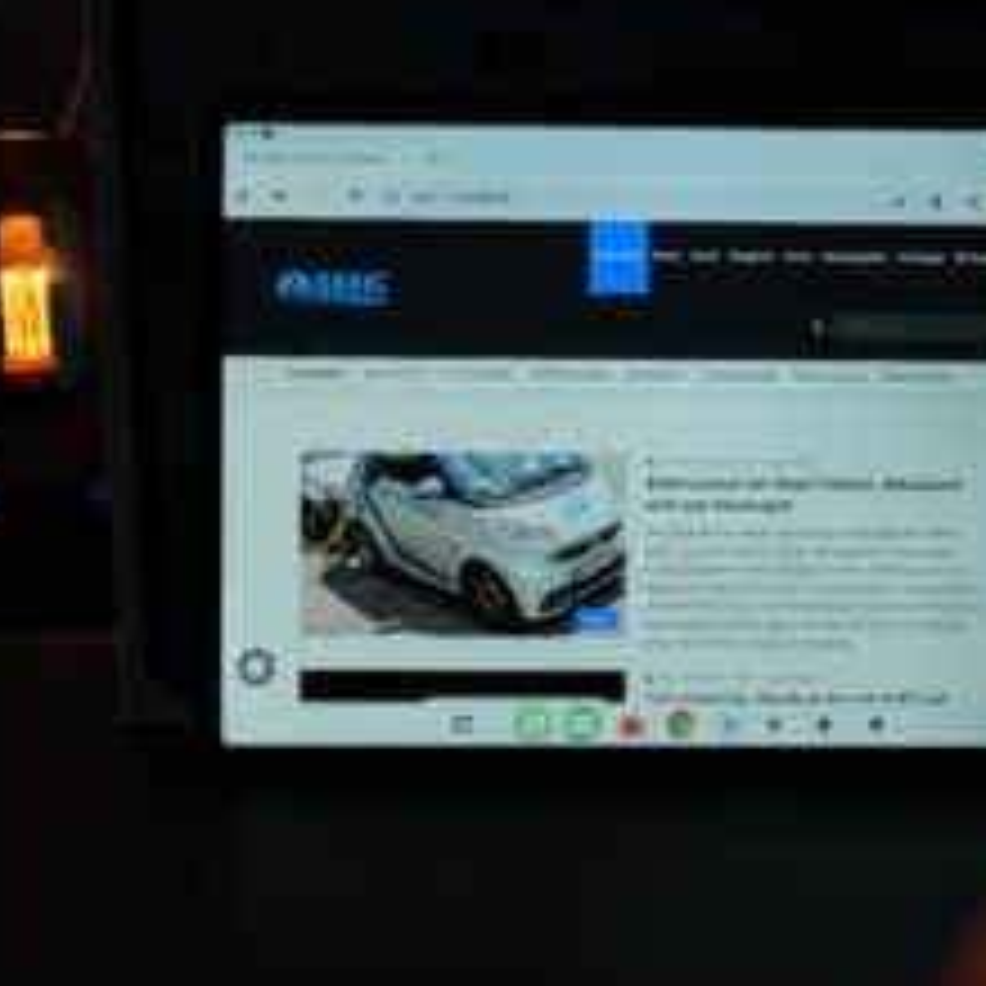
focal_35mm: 53
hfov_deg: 32.0
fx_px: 1708
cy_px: 473
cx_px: 630
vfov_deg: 32.2
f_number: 8
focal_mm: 35
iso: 320
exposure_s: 1/40
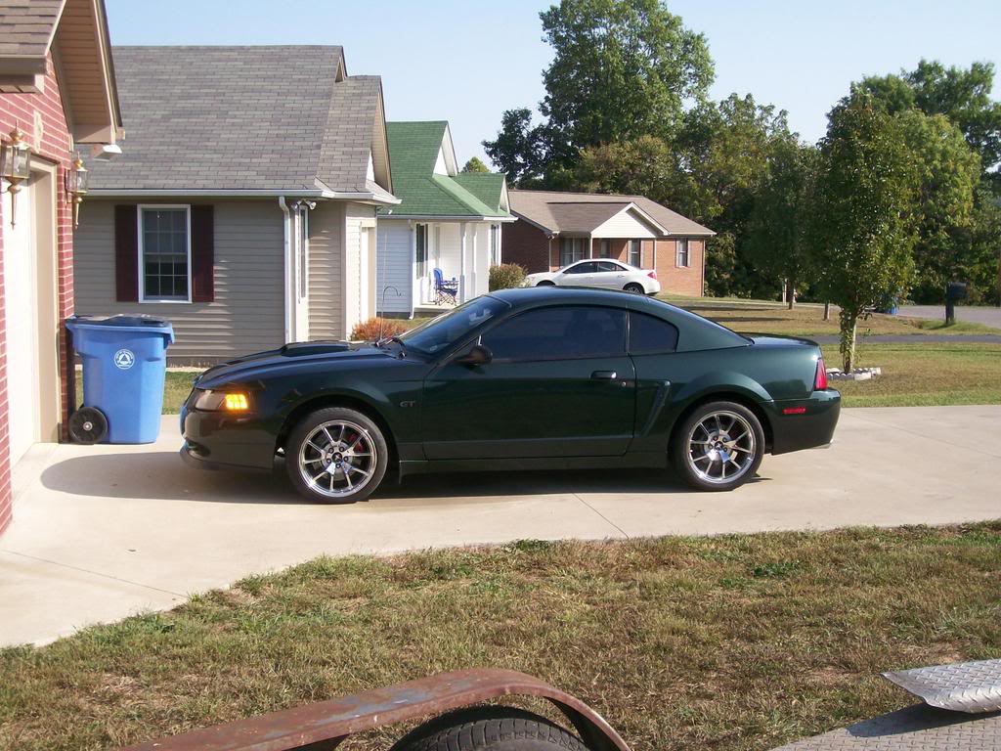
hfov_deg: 42.1
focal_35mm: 45
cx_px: 500
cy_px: 376
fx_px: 1301
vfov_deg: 32.2
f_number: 3.1
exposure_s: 1/715
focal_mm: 7.46
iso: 80
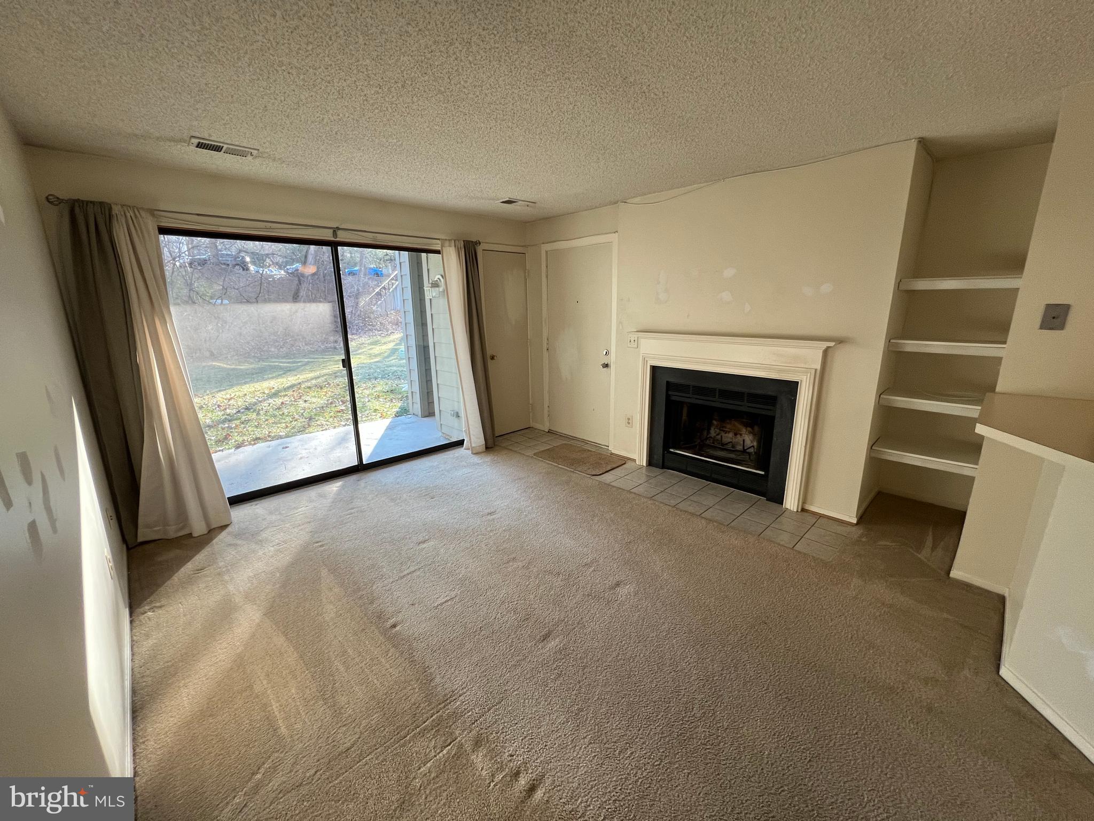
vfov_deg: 89.9
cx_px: 547
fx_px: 411
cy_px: 410
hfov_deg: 106.2
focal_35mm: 13
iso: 160
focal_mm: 1.57
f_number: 1.8
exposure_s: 1/120
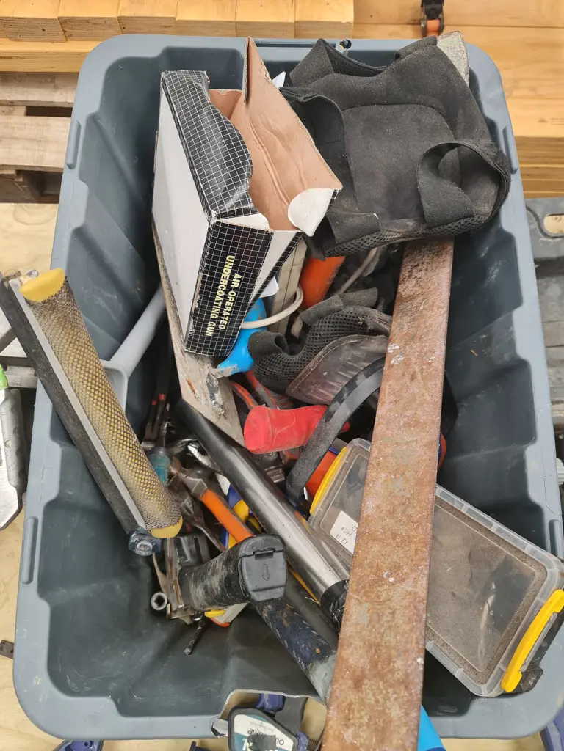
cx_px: 282
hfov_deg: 54.9
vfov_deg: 69.4
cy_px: 376
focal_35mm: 25
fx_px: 543
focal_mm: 7
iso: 125
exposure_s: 1/120
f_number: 1.8
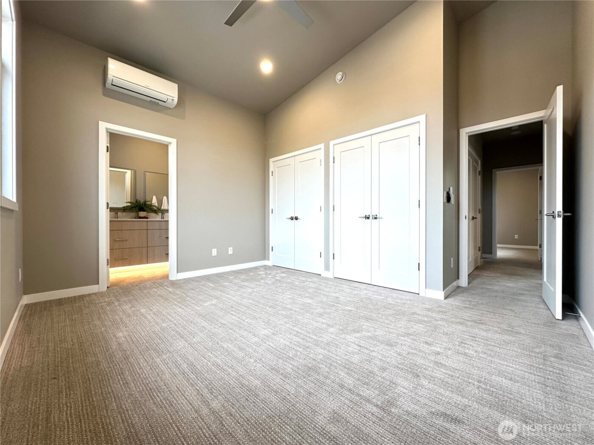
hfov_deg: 102.1
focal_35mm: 14
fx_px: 240
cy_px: 222
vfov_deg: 85.7
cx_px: 297
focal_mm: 2.22
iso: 160
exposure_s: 1/120
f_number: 2.2
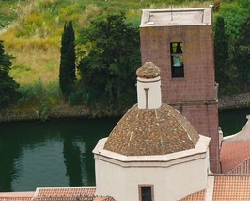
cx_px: 258
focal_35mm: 316
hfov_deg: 6.1
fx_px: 2339
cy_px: 145
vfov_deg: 4.9
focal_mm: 24.2
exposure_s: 1/200
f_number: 4
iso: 100
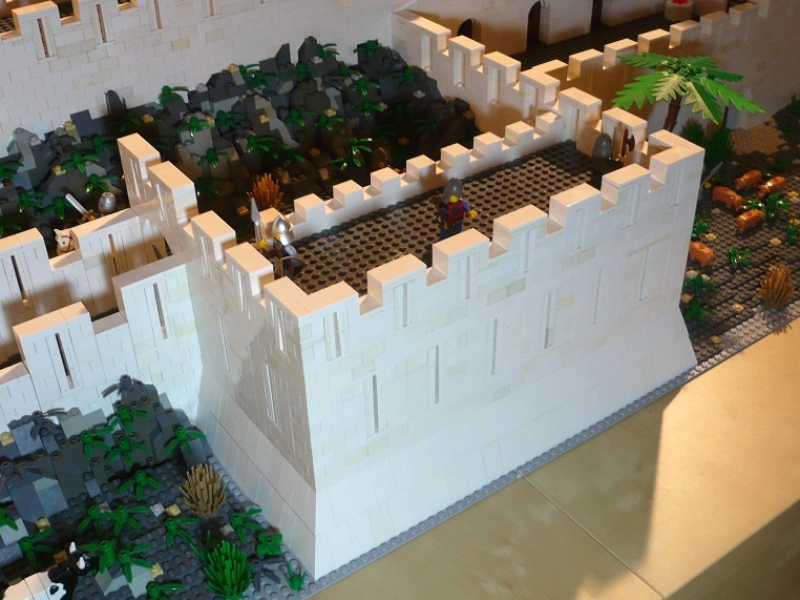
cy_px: 287
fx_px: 970
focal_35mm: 42
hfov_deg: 44.8
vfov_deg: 34.3
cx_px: 396
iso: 125
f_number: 3.3
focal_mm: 6.6
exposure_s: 1/30
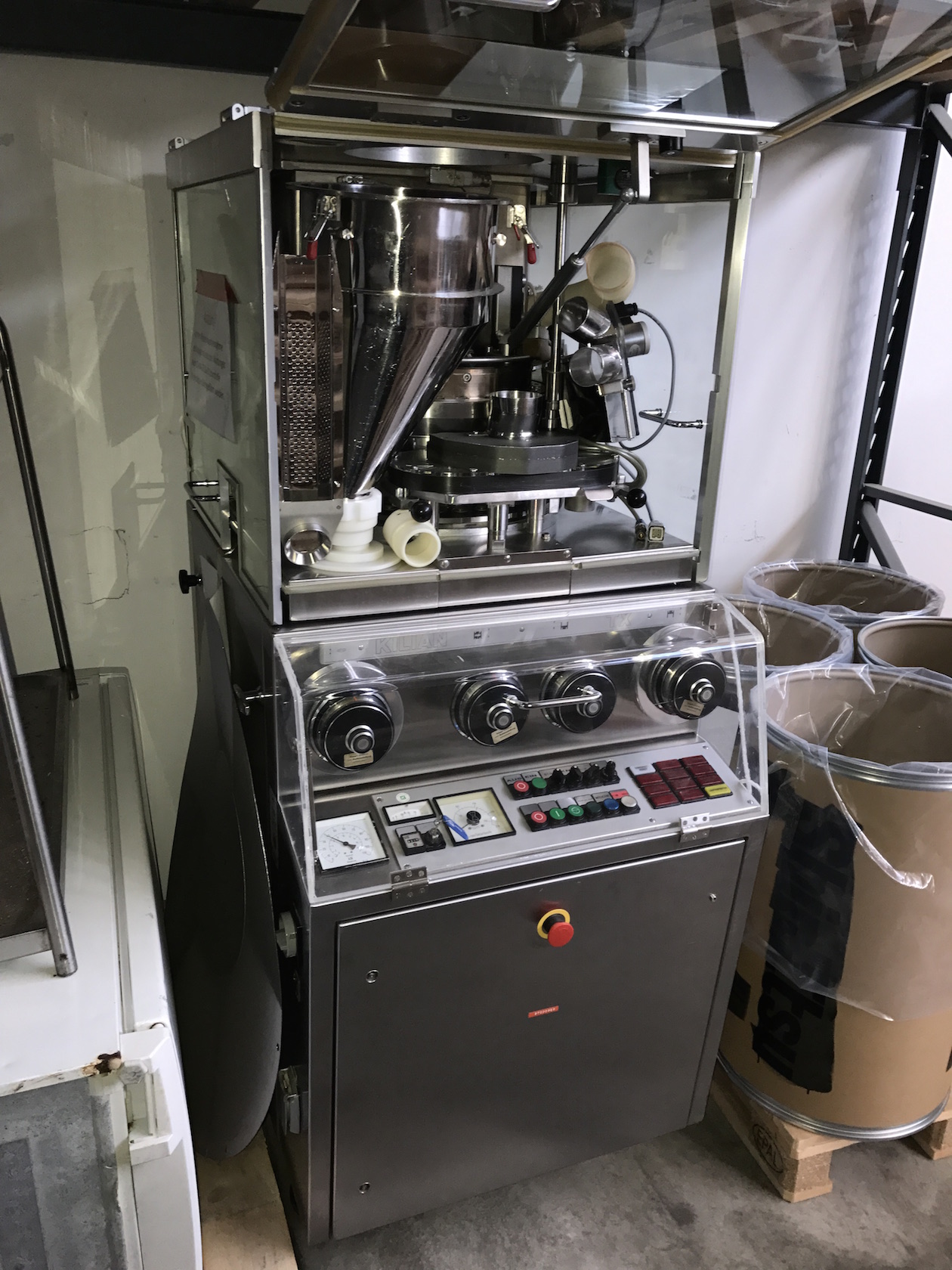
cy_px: 635
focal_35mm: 28
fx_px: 1027
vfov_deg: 63.4
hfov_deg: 49.7
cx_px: 476
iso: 50
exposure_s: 1/33
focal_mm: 3.99
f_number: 1.8
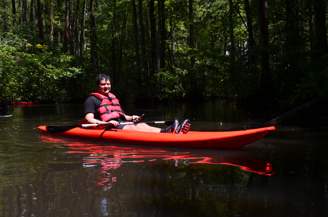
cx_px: 164
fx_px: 327
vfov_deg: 36.7
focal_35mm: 36
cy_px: 108
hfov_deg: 53.2
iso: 180
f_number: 11
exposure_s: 1/125
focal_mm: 24
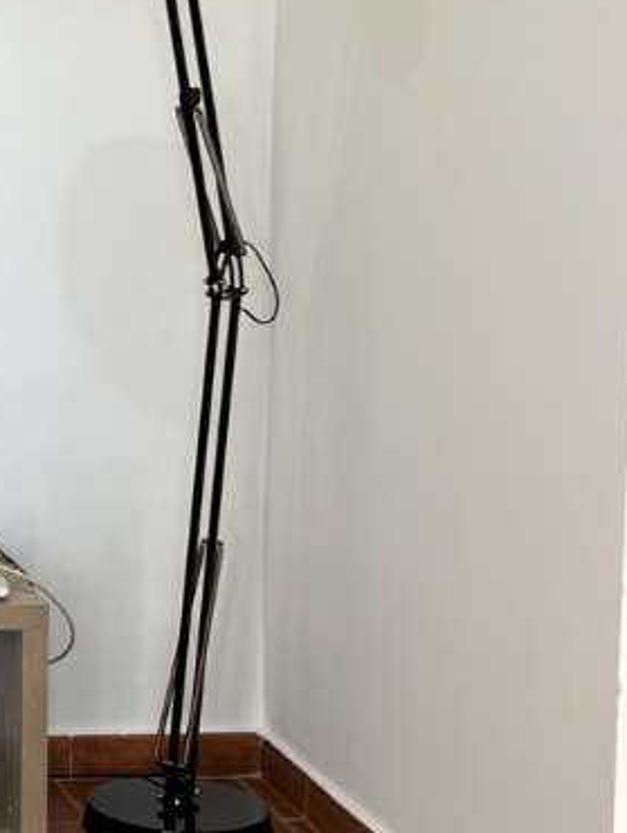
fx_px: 2531
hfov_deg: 12.5
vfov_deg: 18.6
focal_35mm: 105
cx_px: -619
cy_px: 254
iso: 64
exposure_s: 1/121
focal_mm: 5.1
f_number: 1.6
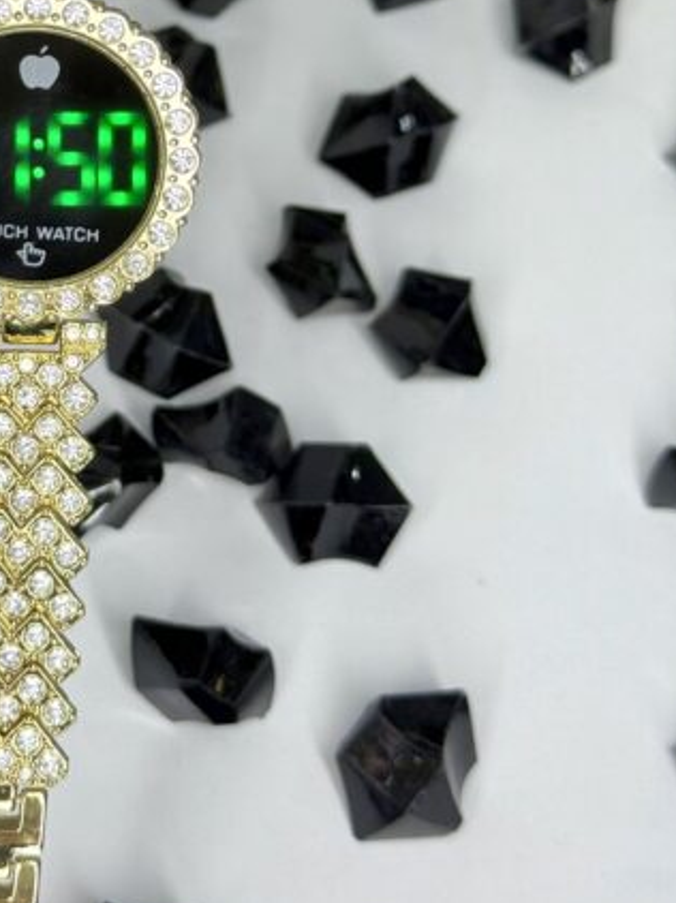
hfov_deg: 16.0
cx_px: 79
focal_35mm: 91
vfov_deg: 21.2
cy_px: 143
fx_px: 2372
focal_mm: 6.76
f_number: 1.78
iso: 50
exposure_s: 1/121
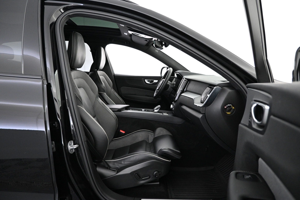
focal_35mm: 24
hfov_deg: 73.7
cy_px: 100
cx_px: 150
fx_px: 200
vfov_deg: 53.1
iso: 1600
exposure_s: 1/25
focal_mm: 16
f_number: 3.5
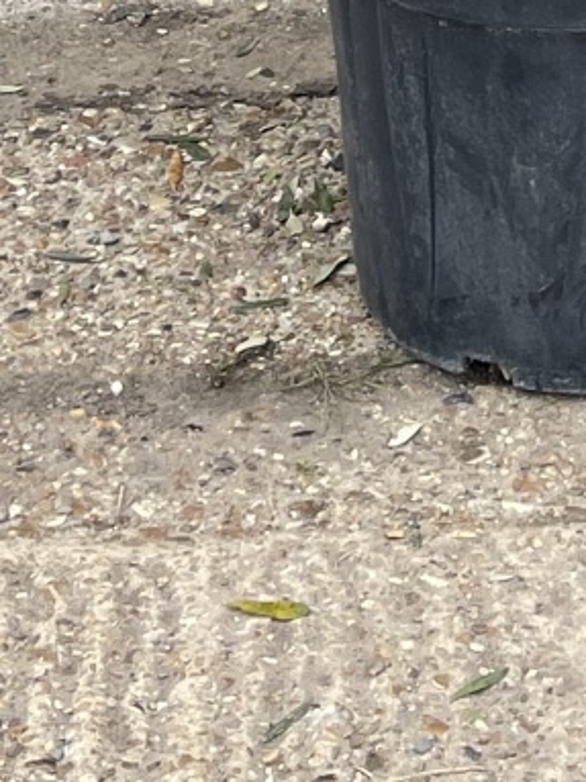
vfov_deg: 11.2
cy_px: -1252
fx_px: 3139
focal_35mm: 139
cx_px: 586
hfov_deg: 10.6
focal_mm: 4.2
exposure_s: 1/698
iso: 32
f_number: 1.6
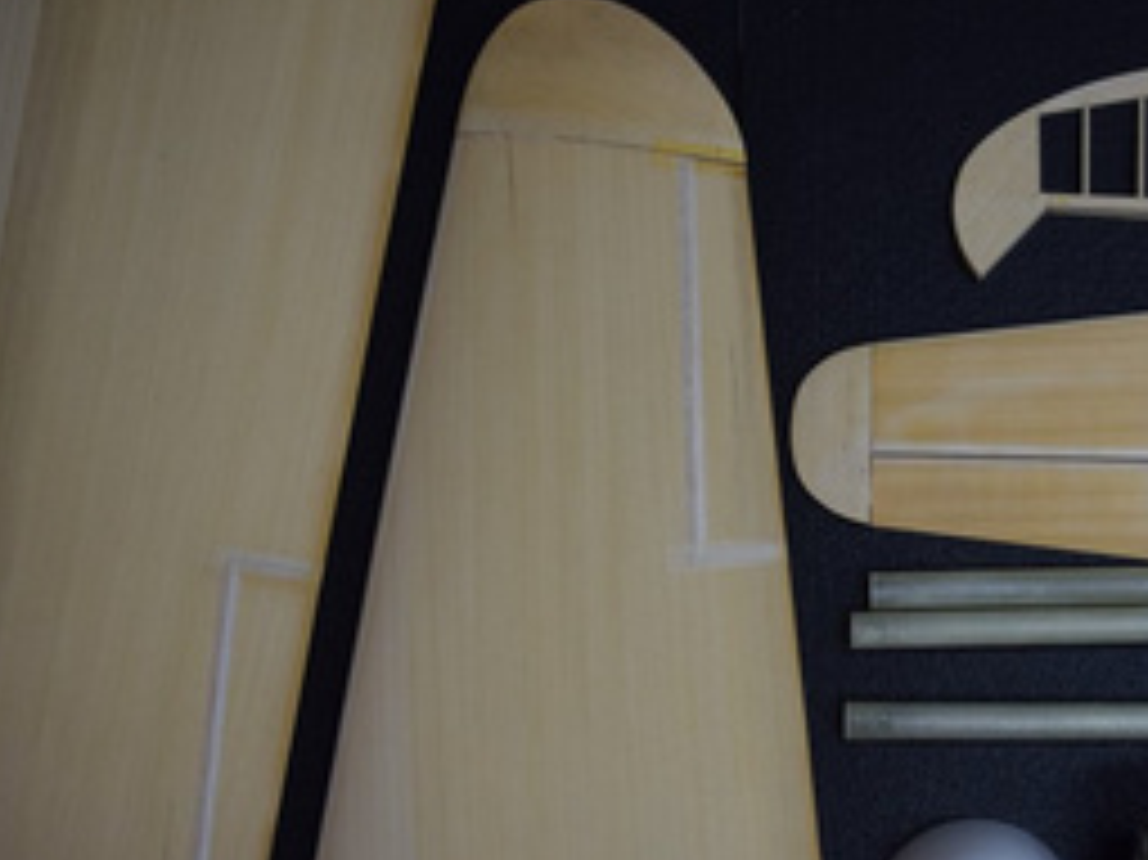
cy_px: 608
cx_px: 738
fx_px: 1691
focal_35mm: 51
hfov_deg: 37.2
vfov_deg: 28.3
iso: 400
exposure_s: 1/60
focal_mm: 20
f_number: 4
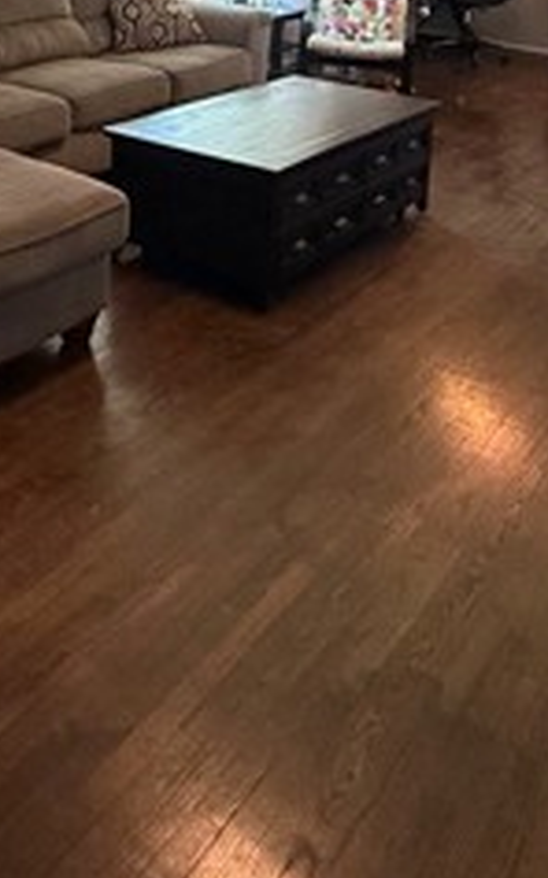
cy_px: 0
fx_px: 956
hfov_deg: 31.9
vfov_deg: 42.5
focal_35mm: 40
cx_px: 237
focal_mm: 2.22
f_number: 2.2
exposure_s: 1/60
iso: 400
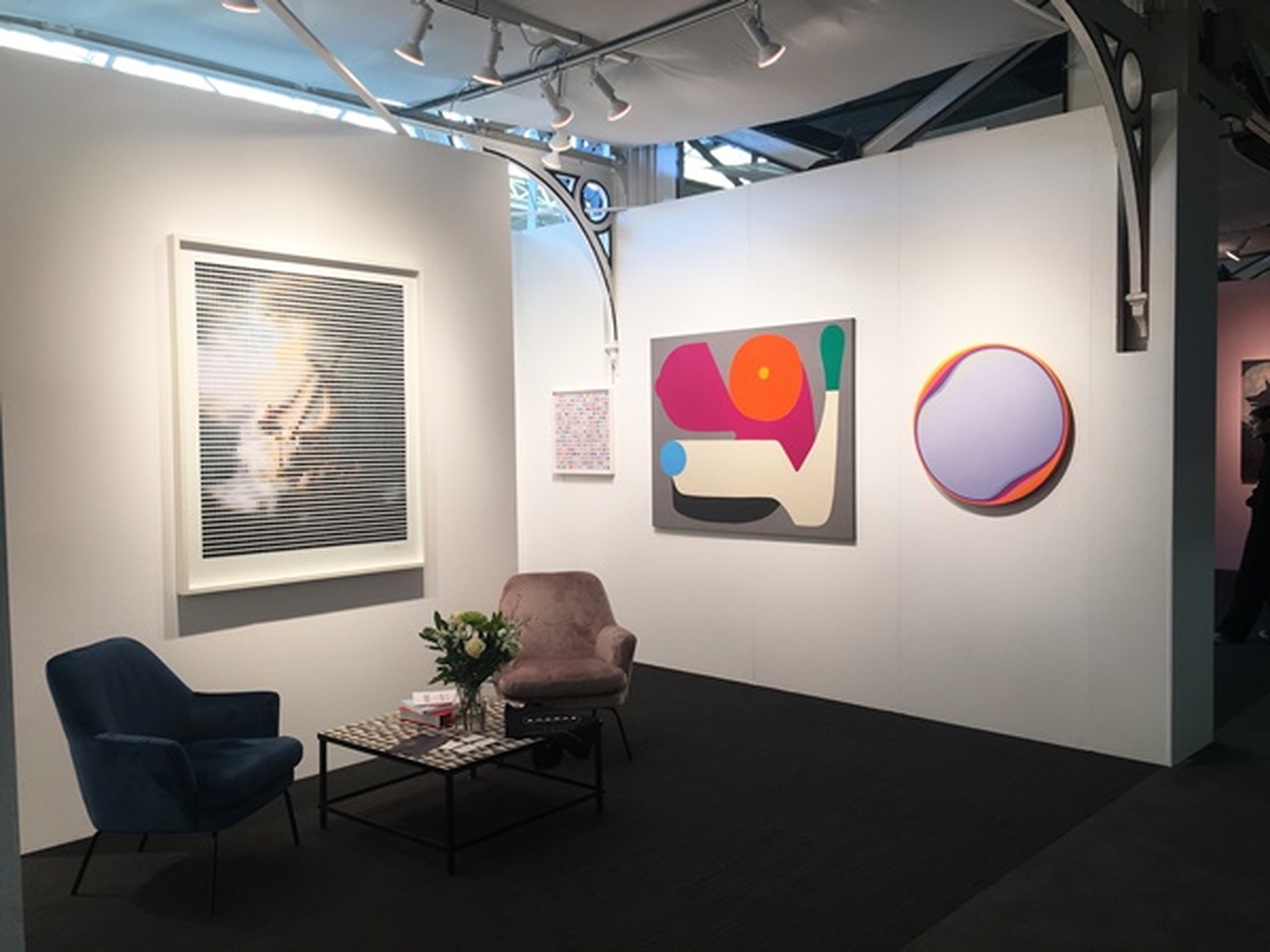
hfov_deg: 61.7
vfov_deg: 48.2
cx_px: 635
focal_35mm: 29
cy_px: 476
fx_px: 1064
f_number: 2.2
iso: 32
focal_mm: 4.15
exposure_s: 1/50
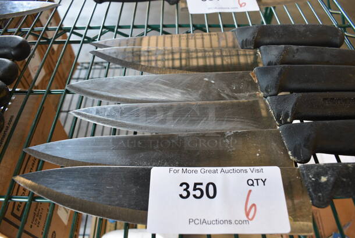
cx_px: 178
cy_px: 119
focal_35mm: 27
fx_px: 266
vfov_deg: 48.0
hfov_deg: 67.3
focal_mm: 18
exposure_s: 1/60
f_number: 5.6
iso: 500
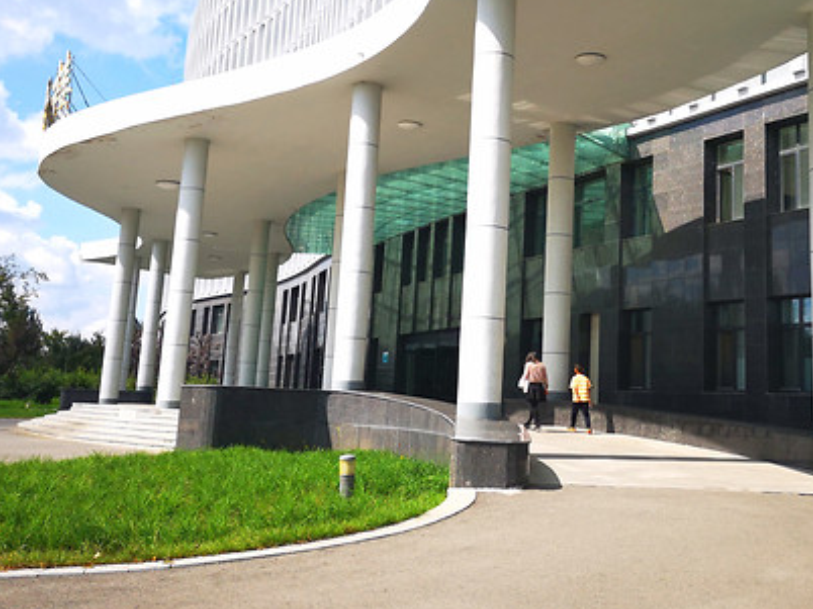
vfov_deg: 33.3
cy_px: 216
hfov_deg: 43.5
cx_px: 510
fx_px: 1009
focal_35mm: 43
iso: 50
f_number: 1.8
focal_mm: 3.95
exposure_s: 1/2591
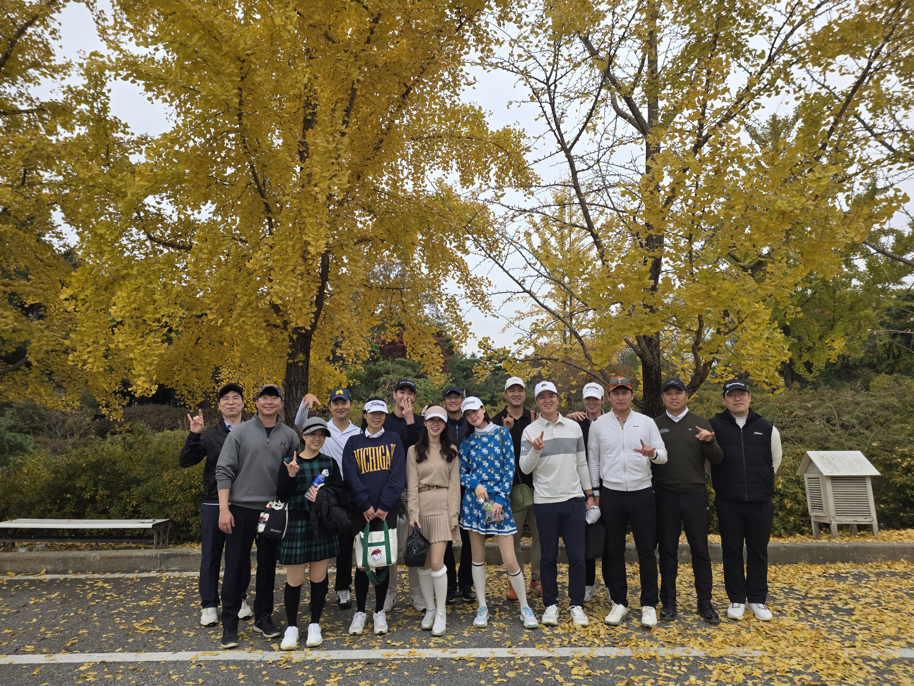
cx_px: 457
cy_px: 343
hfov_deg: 73.9
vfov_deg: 58.9
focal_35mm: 23
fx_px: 607
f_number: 1.7
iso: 80
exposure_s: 1/2558
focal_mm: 6.25
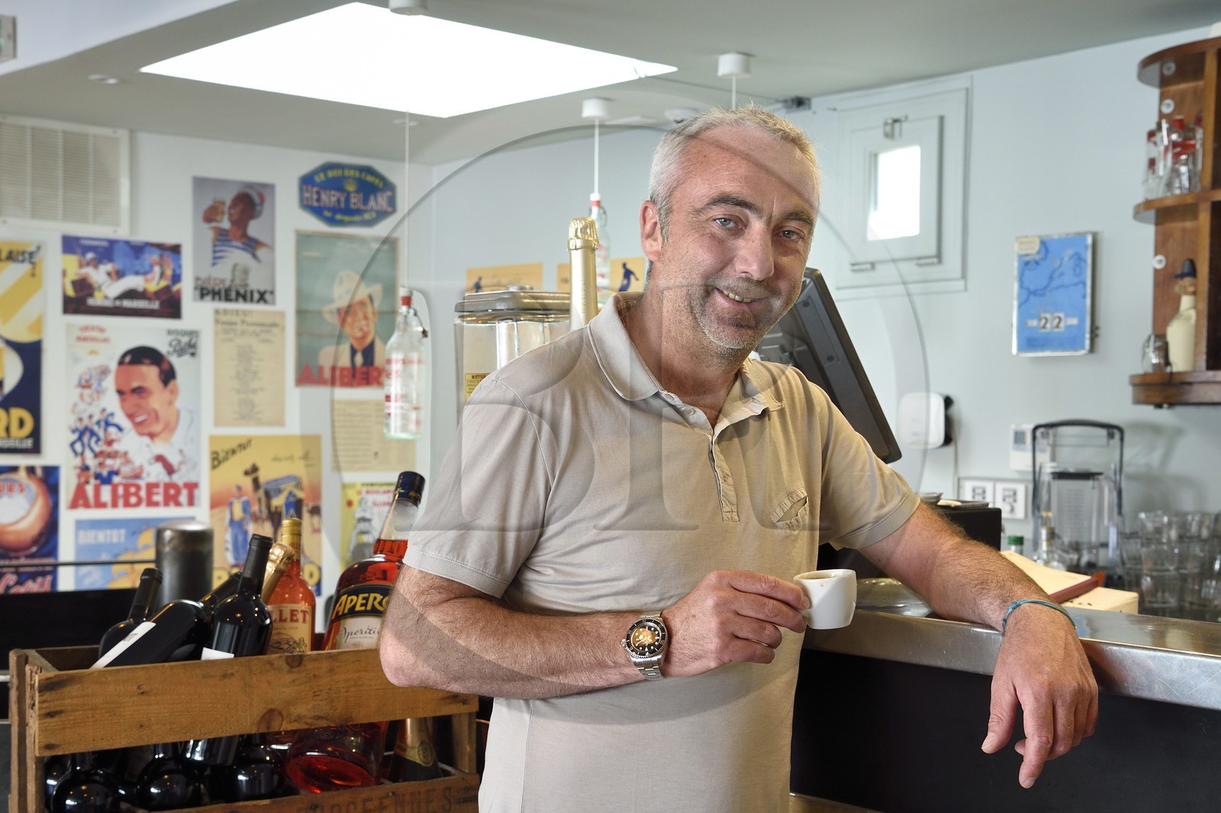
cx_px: 610
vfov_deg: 30.5
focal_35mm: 44
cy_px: 406
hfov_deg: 44.5
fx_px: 1492
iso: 800
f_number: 7.1
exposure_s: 1/25
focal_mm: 44
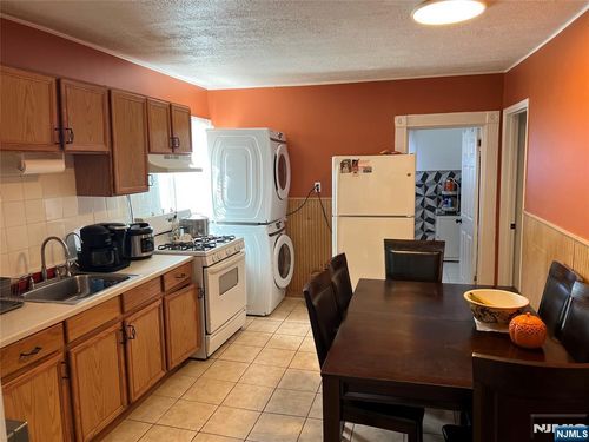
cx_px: 294
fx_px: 442
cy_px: 221
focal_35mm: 26
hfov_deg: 67.3
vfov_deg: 53.1
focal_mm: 5.7
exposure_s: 1/117
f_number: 1.5
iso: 125
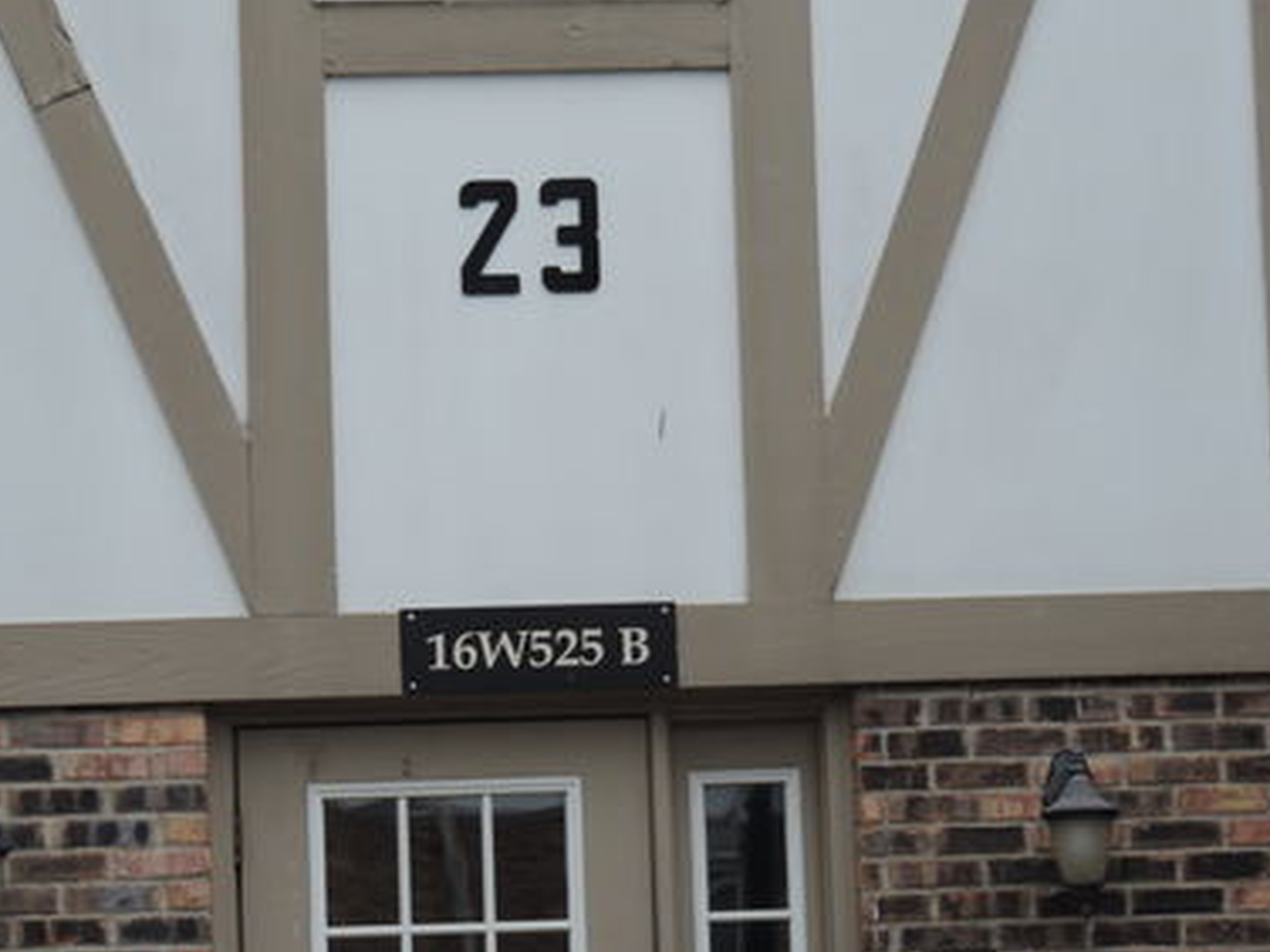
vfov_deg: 7.1
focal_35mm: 210
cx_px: 583
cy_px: 537
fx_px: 7705
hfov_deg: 9.4
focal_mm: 33
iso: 280
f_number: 4.6
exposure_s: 1/500
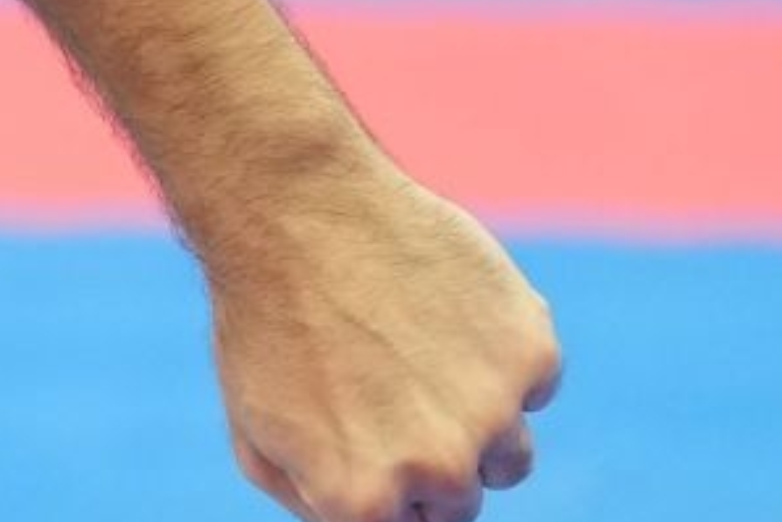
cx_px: -562
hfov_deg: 1.6
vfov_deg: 1.1
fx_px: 27165
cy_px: -873
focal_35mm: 1250
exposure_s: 1/500
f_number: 2.8
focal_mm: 138
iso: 1250
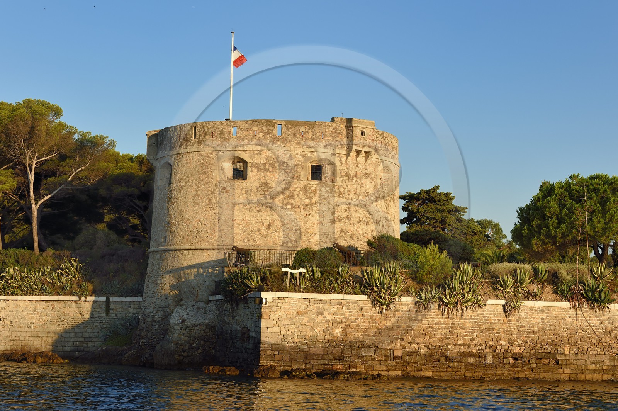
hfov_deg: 24.8
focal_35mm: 82
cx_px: 309
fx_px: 1406
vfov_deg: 16.6
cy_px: 206
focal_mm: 82
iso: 200
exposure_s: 1/500
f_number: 7.1
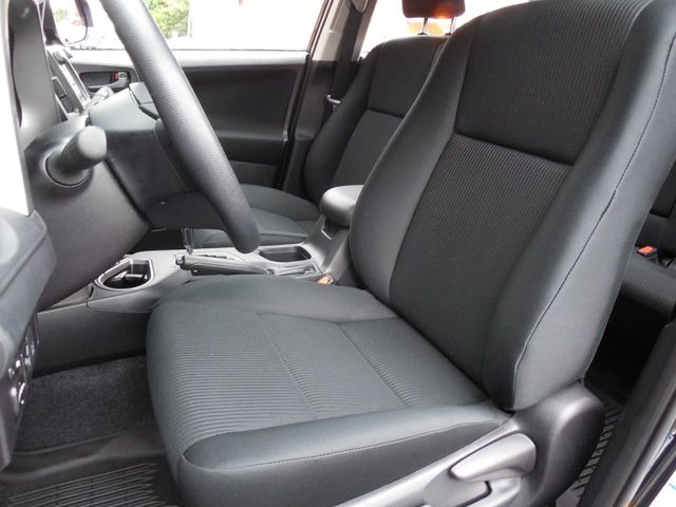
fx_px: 488
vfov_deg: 54.9
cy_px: 254
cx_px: 338
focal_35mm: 25
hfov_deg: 69.4
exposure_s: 1/13
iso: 400
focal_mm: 4.5
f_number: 3.3
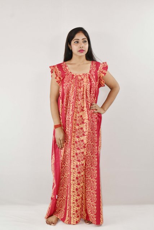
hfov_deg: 21.6
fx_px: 404
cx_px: 77
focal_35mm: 63
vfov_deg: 31.9
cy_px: 115
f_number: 5.6
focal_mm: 42
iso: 450
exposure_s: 1/125
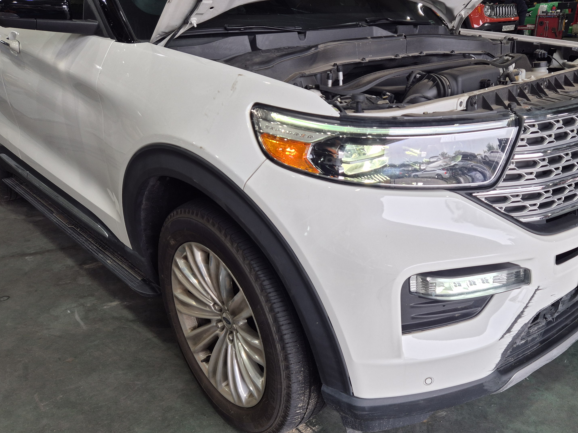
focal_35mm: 32
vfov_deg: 44.1
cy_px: 240
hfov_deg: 55.7
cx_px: 380
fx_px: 534
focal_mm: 5.4
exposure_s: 1/120
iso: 40
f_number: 1.8
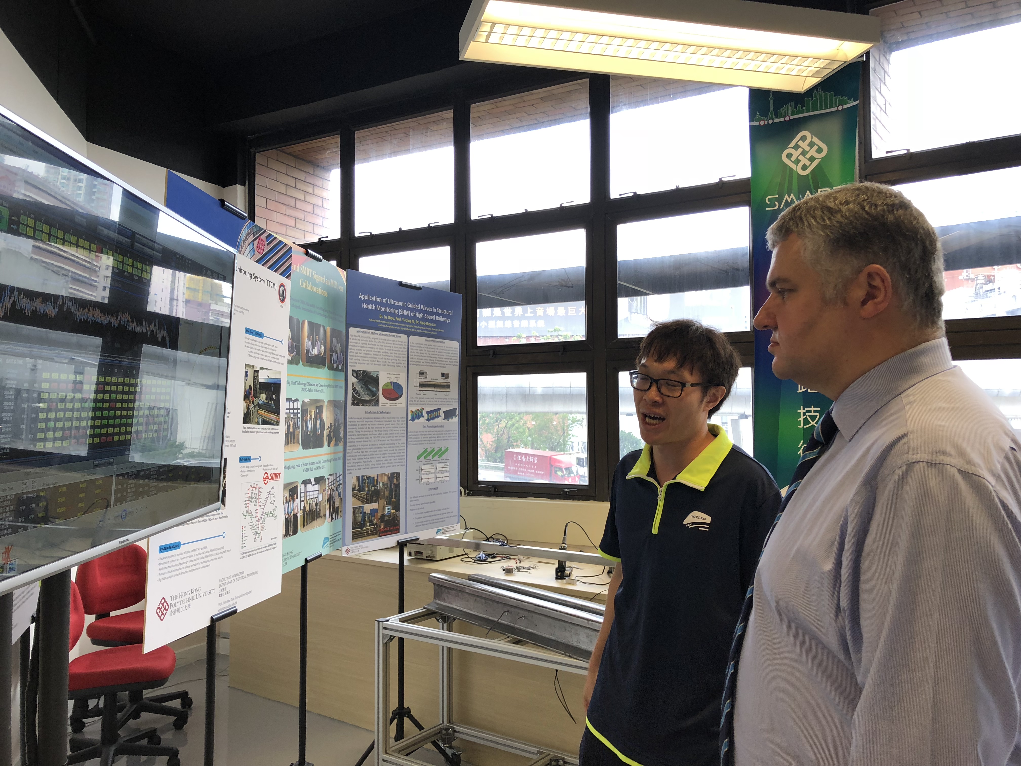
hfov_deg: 63.4
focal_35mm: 28
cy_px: 383
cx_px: 510
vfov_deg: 49.7
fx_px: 826
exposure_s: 1/50
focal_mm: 4
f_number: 1.8
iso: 25
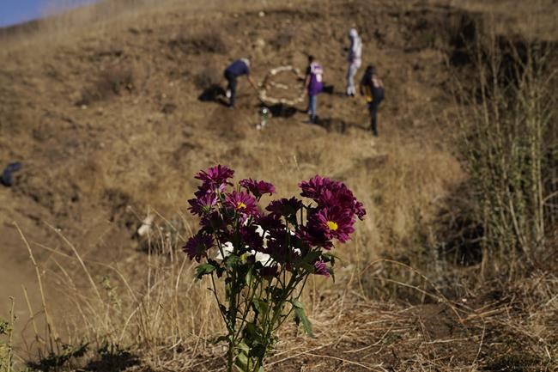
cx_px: 279
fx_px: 527
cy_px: 186
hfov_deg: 55.8
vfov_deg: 38.9
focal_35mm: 34
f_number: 5.6
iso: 125
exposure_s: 1/1250
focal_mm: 34
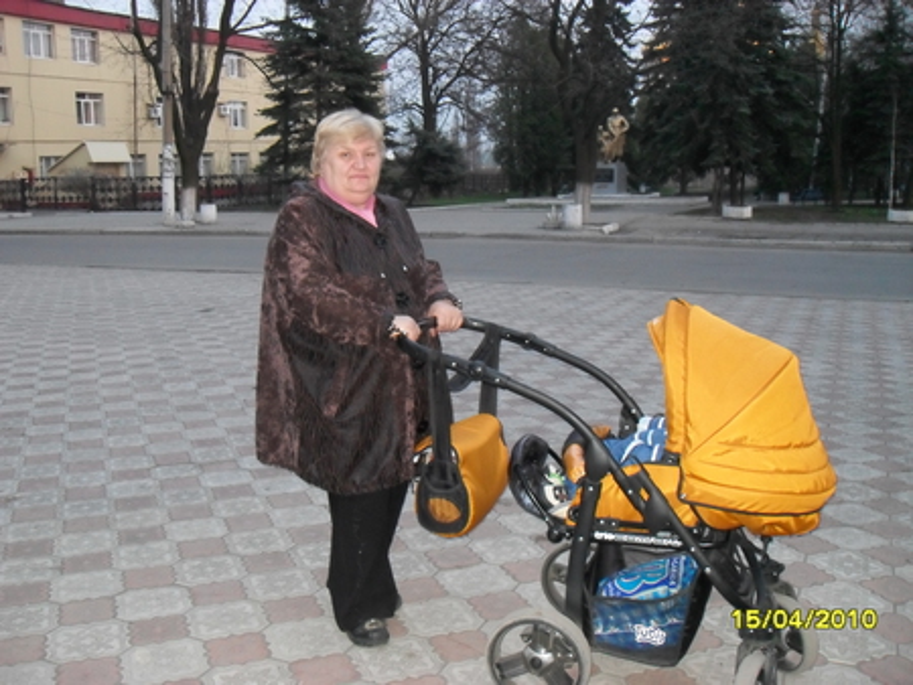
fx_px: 924
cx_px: 456
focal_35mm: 35
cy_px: 342
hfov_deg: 52.6
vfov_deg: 40.7
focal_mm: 6.2
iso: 320
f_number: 2.8
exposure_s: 1/45
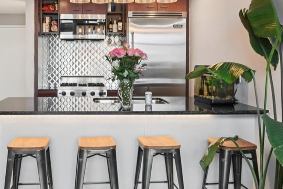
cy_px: 68
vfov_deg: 35.7
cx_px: 97
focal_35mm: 37
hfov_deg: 51.1
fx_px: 291
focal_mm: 16
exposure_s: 1/15
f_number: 8
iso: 400
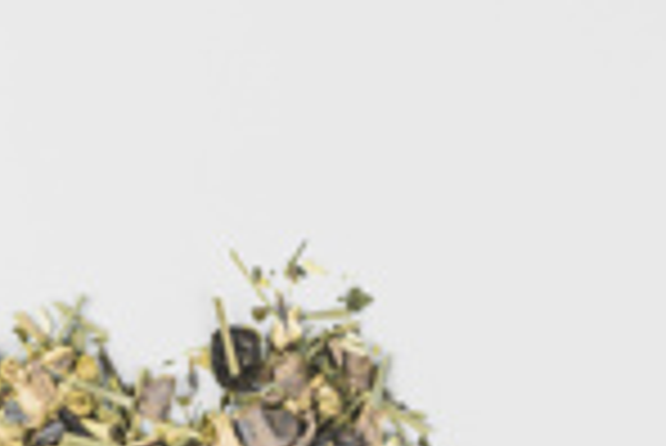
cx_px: 500
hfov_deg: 8.1
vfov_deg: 5.4
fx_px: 4685
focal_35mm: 253
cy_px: 412
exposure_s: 1/160
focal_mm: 60
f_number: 11
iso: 200
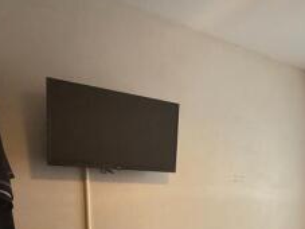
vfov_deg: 36.4
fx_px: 317
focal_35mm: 36
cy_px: 219
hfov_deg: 49.3
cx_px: 229
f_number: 2.2
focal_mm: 2.22
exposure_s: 1/99
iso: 125
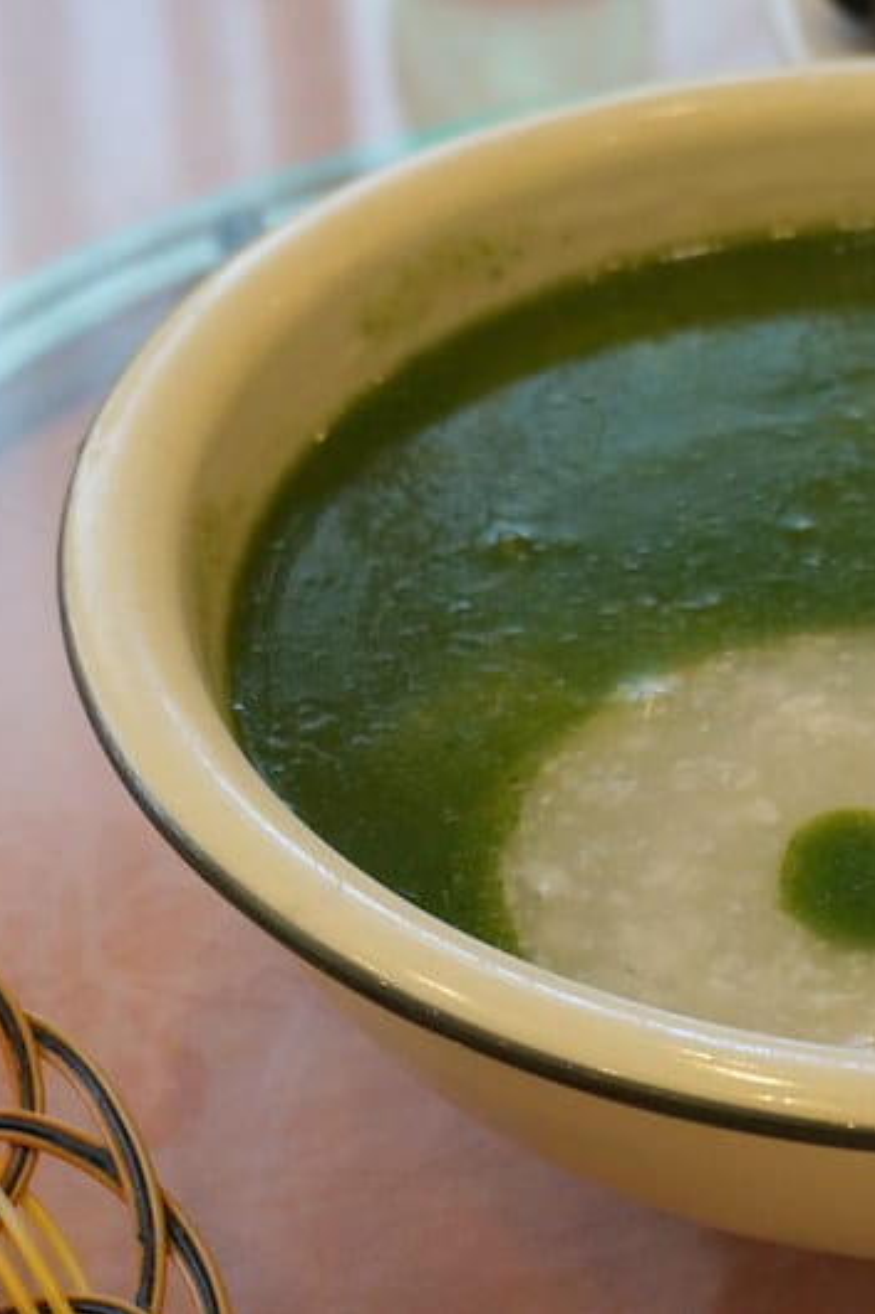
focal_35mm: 84
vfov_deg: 24.3
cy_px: 657
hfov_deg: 15.8
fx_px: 3055
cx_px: 974
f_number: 5.6
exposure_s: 1/60
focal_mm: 37
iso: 1250
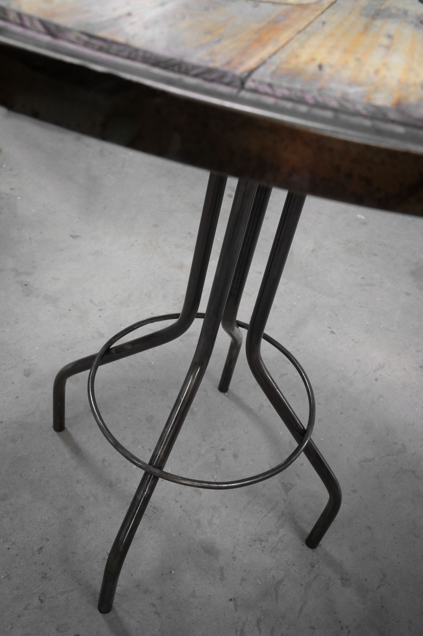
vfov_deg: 57.2
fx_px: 582
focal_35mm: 33
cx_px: 212
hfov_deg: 39.9
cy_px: 318
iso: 1000
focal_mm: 22
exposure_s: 1/60
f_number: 6.3
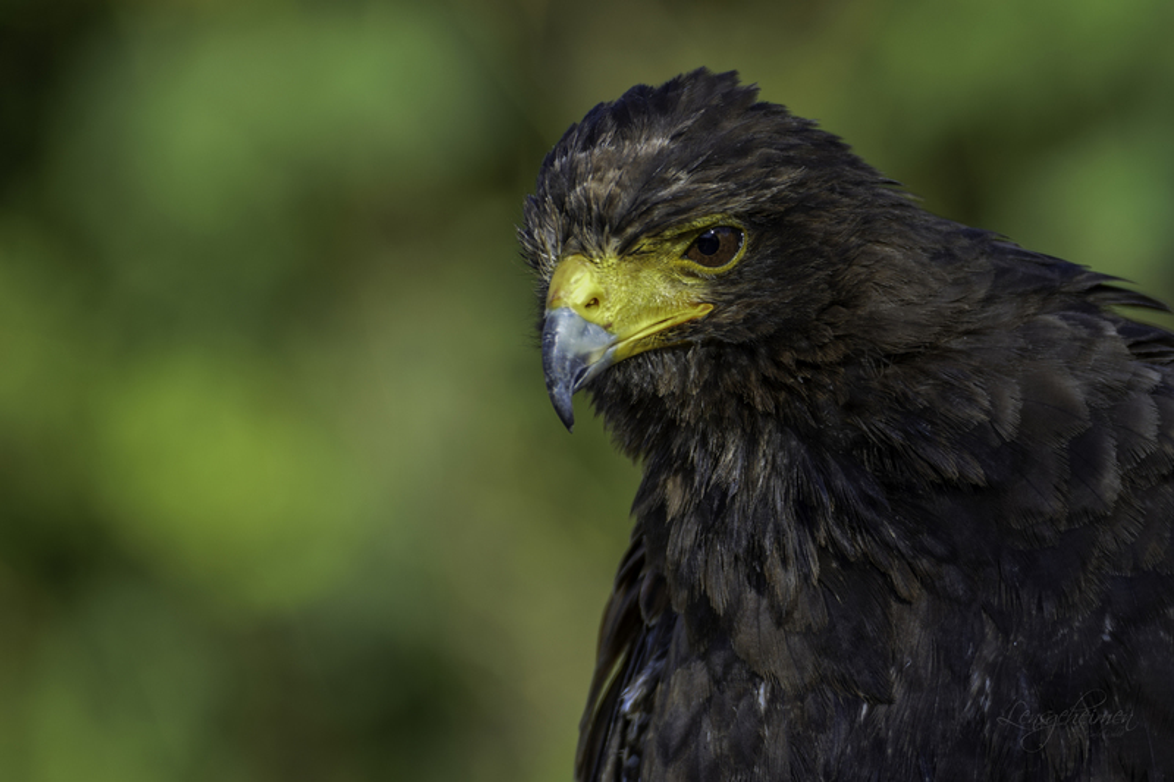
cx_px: 587
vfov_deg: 1.5
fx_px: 29342
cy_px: 391
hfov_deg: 2.3
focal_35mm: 900
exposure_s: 1/160
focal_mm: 600
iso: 200
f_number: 7.1
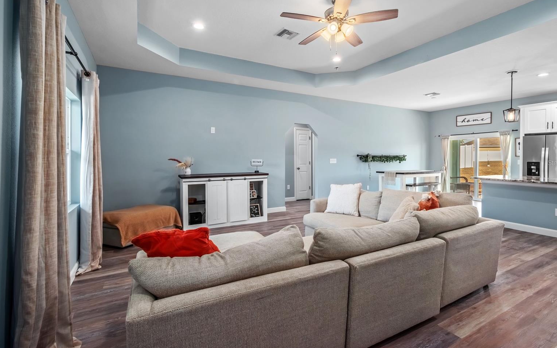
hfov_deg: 97.8
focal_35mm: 16
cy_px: 163
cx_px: 289
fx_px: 243
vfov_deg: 71.2
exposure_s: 1/5
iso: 250
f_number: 9
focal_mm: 10
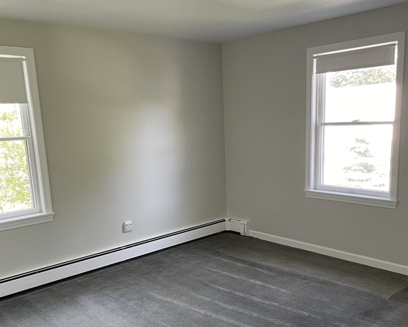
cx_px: 204
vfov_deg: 43.1
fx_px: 411
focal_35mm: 34
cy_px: 204
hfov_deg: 52.8
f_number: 1.6
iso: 125
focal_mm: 4.2
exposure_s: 1/72
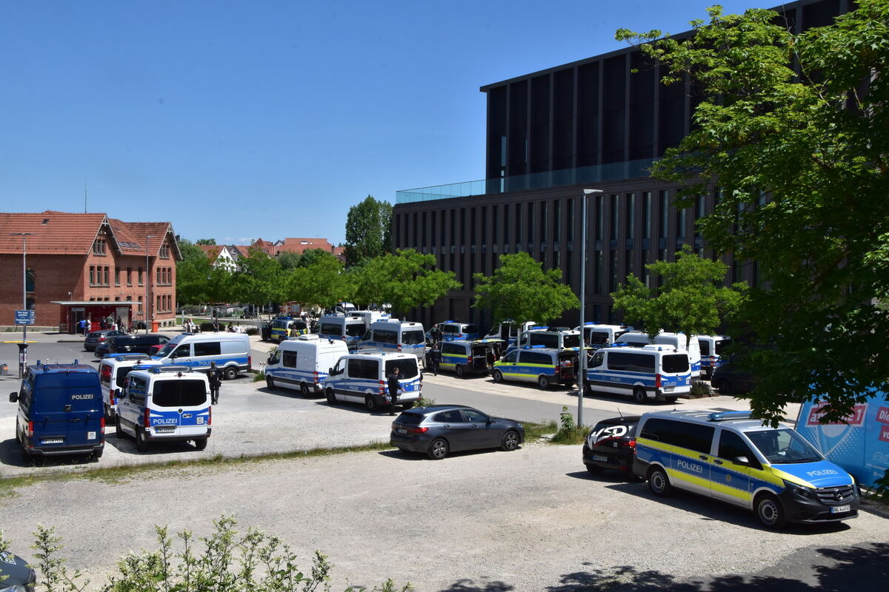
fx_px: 889
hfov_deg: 53.1
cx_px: 444
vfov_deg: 36.9
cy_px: 296
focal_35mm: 36
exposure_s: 1/250
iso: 500
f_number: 20
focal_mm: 24
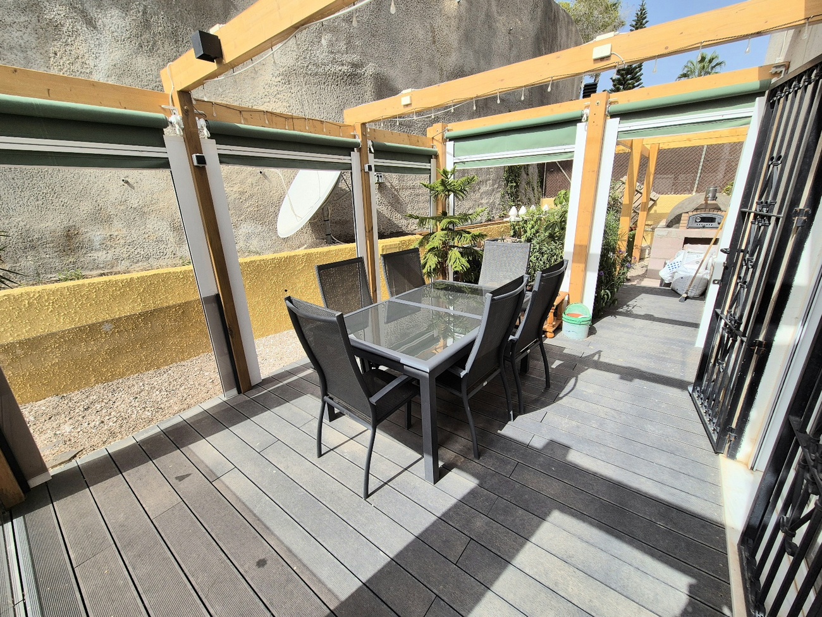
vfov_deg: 89.9
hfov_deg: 106.2
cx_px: 411
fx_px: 309
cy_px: 308
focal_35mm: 13
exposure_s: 1/2000
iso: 50
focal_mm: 2.2
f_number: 2.2
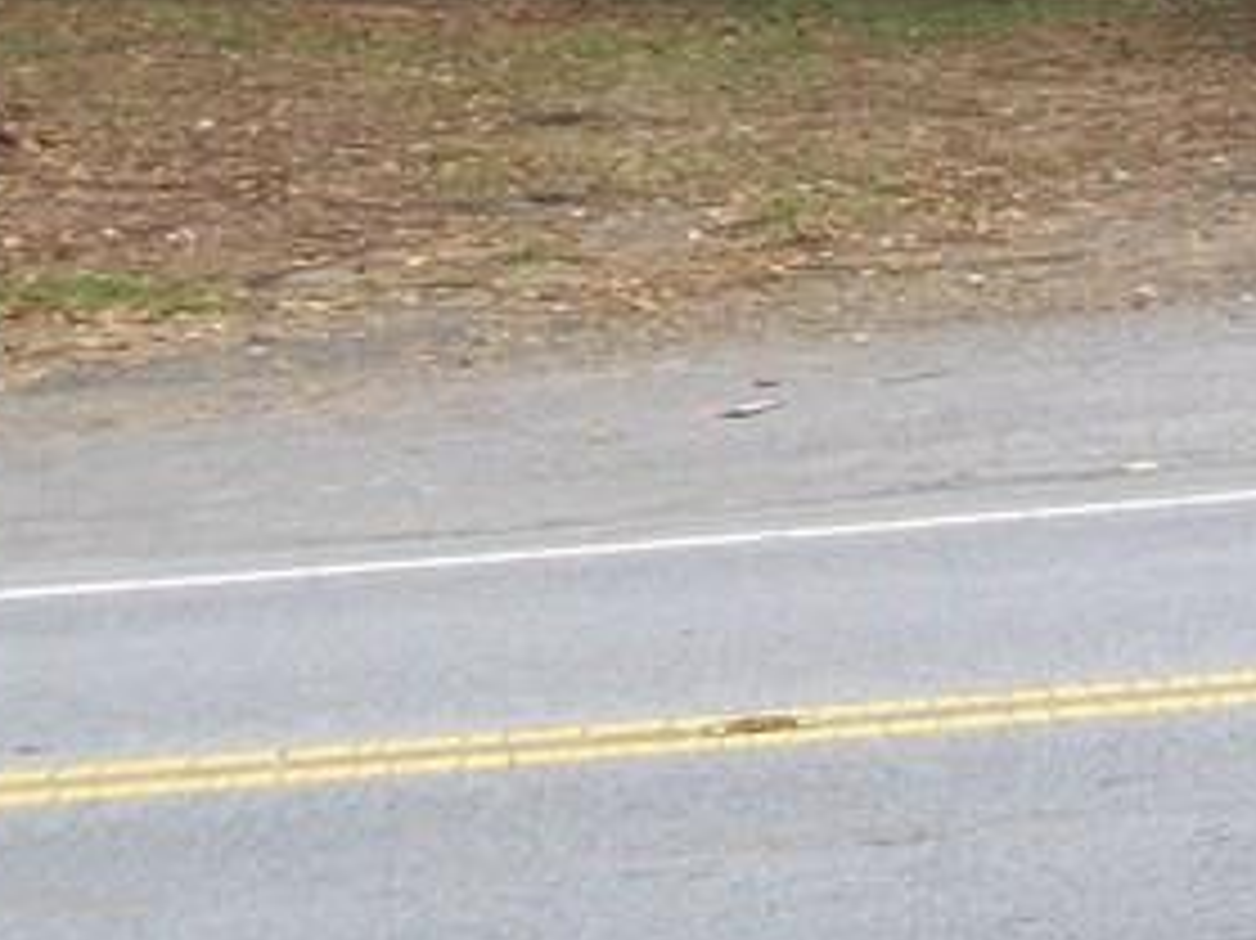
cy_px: -234
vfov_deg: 11.0
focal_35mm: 132
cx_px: 1733
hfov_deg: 14.2
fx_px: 4787
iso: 64
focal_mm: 6
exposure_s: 1/320
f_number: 2.7
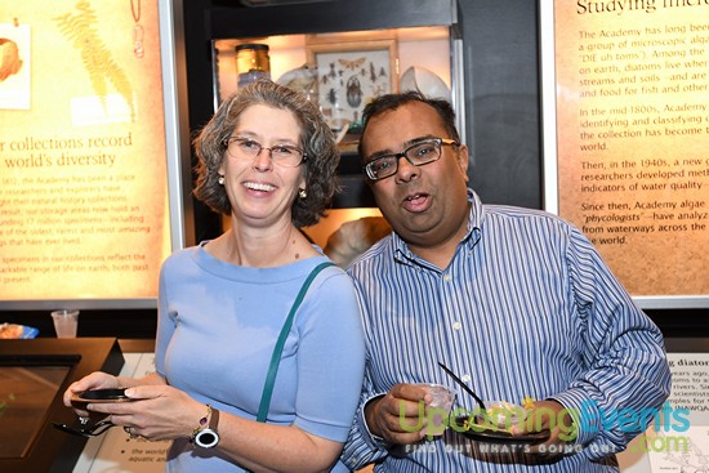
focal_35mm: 42
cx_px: 354
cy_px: 236
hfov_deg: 46.4
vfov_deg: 31.9
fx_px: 827
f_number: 3.5
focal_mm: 28
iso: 800
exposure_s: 1/125
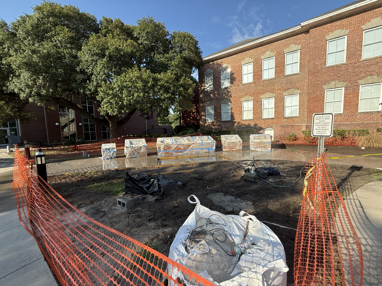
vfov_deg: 85.7
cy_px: 143
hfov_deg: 102.1
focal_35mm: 14
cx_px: 191
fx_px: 154
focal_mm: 2.22
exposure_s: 1/888
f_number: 2.2
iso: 64
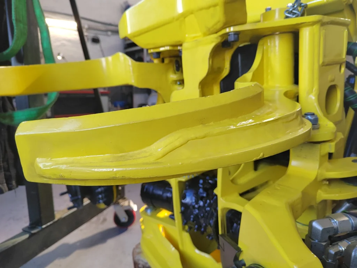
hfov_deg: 73.9
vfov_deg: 58.9
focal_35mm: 23
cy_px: 134
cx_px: 178
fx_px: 237
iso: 1397
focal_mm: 5.52
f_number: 1.9
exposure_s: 1/100
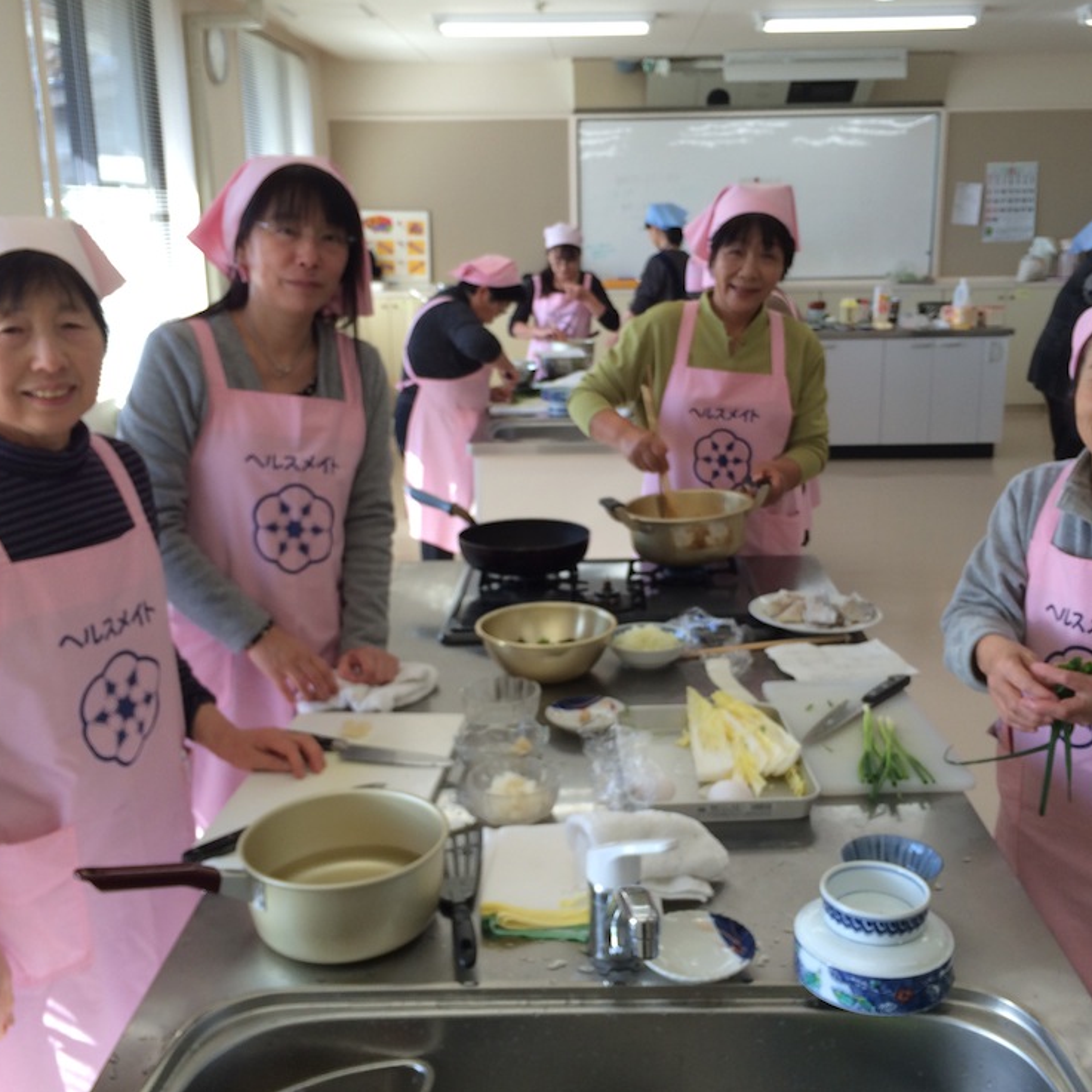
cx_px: 600
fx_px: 1285
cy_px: 541
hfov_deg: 46.0
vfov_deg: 46.0
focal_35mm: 36
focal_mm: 4.12
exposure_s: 1/120
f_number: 2.2
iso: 40
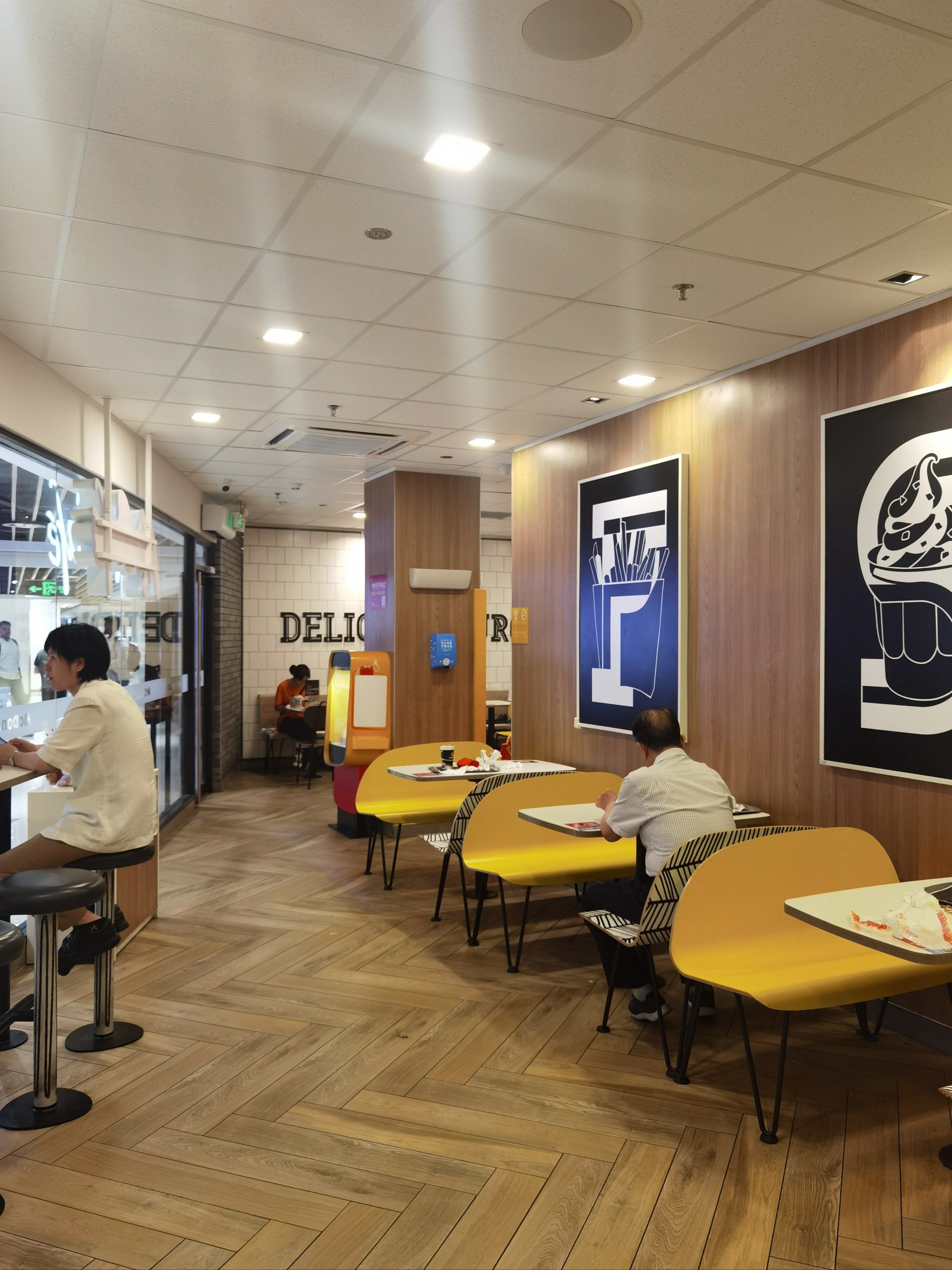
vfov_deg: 65.3
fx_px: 990
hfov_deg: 51.4
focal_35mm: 27
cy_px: 635
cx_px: 476
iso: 160
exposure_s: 1/100
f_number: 1.9
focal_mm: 6.71
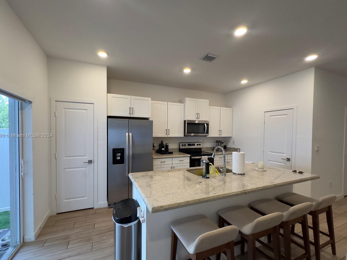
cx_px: 164
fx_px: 150
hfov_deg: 98.1
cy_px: 136
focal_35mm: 15
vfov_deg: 81.7
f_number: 2.2
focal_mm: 2.22
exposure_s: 1/120
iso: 200
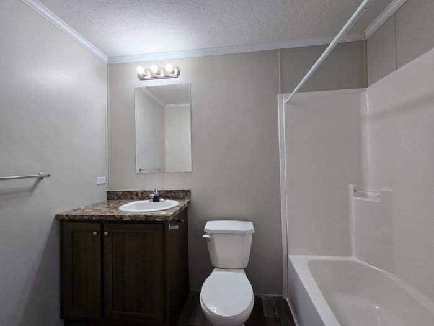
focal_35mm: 13
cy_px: 163
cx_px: 217
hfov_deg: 106.2
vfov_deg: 89.9
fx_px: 163
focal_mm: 2.2
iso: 80
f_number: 2.2
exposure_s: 1/60
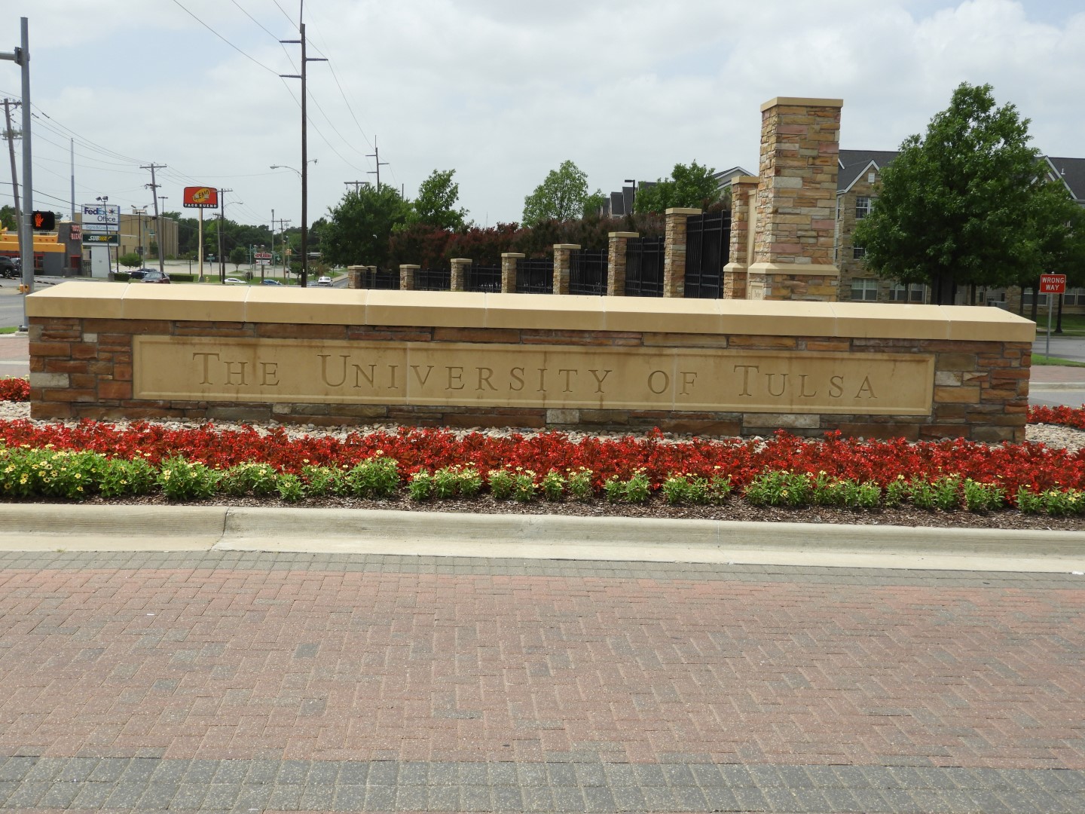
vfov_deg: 36.0
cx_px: 542
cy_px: 407
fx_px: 1254
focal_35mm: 40
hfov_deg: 46.8
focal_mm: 7.2
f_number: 3.8
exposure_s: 1/1250
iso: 100
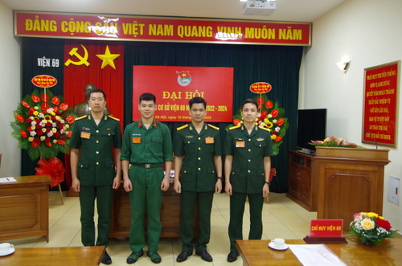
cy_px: 133
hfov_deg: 60.4
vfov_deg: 42.1
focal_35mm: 31
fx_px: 345
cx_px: 201
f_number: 4.5
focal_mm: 21
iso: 1600
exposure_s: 1/50
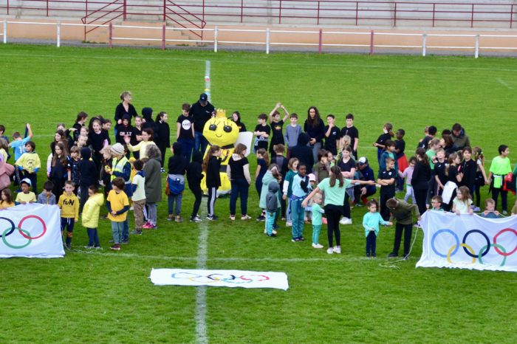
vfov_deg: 15.7
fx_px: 1249
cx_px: 258
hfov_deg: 23.4
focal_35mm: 87
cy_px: 172
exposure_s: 1/80
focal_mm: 58
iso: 400
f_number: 8
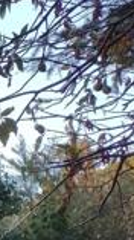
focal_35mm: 120
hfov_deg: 8.2
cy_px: 339
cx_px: -303
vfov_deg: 16.6
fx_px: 760
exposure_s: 1/120
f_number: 1.7
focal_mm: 4.71
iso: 114
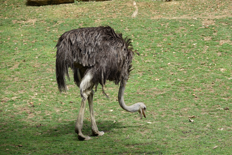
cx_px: 116
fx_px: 1057
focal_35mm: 164
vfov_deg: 8.4
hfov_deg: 12.5
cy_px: 78
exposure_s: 1/320
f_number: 4
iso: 100
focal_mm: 60.29
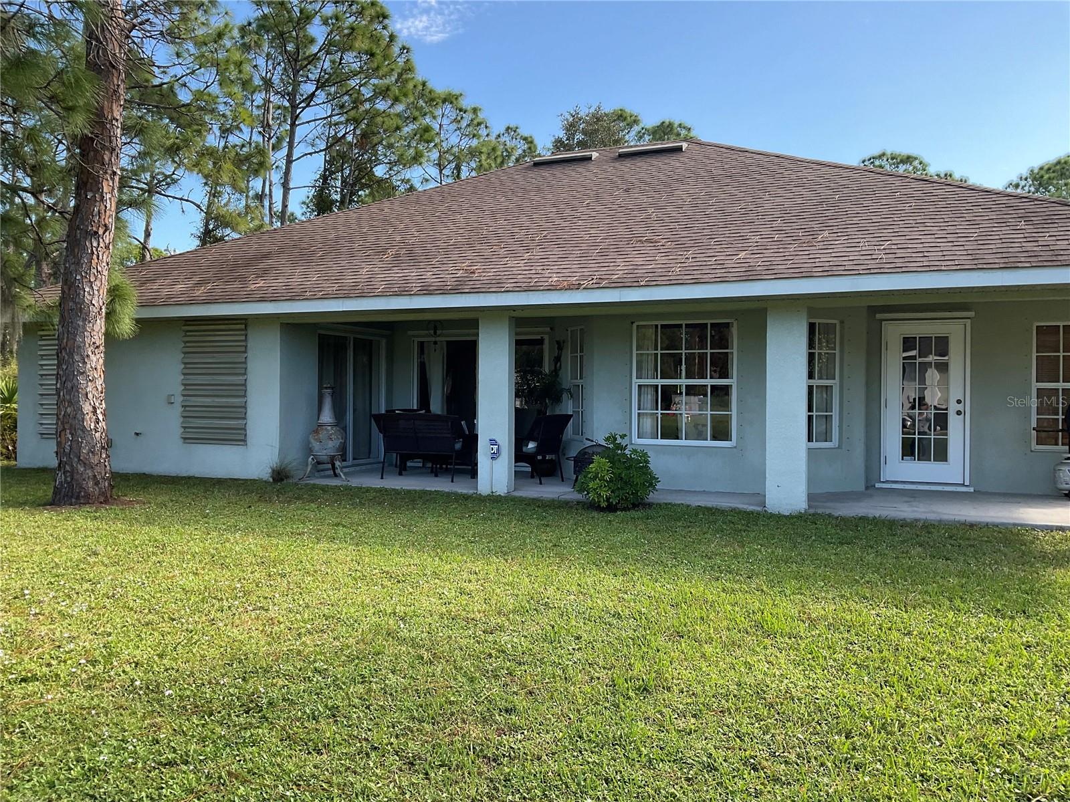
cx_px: 535
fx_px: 896
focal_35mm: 29
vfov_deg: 48.2
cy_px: 401
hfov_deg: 61.7
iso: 16
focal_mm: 3
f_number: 1.8
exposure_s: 1/274
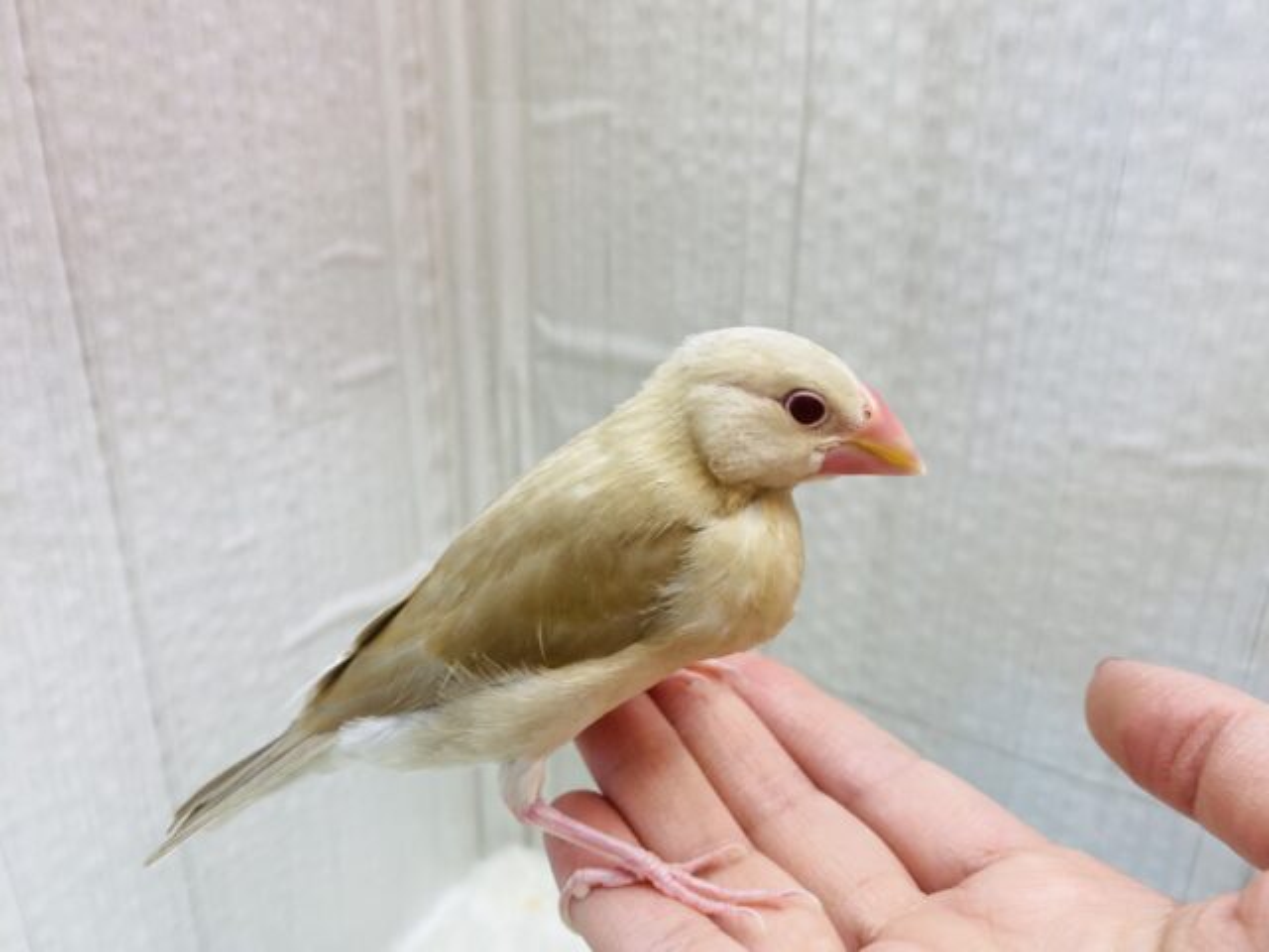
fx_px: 916
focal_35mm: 25
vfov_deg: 54.9
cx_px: 634
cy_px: 476
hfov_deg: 69.4
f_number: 1.8
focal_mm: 4.25
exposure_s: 1/100
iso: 64
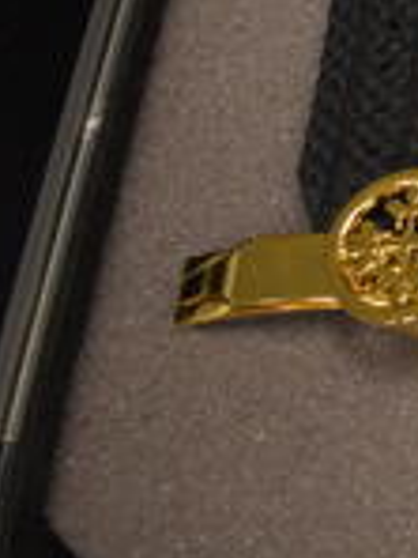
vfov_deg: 18.4
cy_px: 219
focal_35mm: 107
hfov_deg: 11.4
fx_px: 1723
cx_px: 1017
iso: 1100
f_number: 4
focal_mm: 18
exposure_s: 1/60
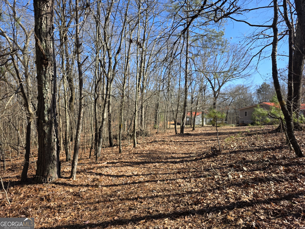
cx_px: 152
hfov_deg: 73.9
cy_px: 114
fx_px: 203
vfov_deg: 58.9
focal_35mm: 23
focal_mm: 6.3
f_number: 1.7
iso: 80
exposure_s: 1/2082
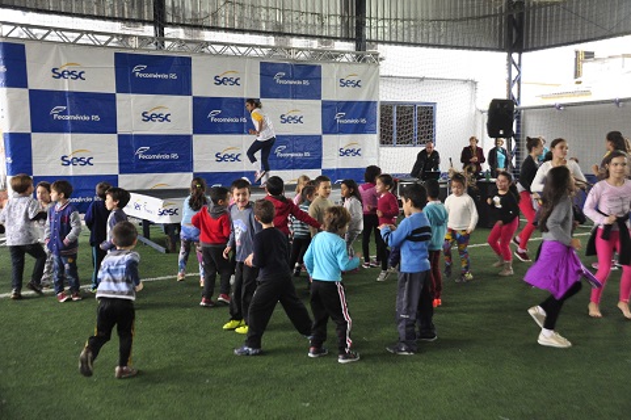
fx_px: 736
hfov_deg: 46.4
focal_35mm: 42
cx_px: 316
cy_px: 210
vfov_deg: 31.8
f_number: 4
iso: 1600
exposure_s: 1/160
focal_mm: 28
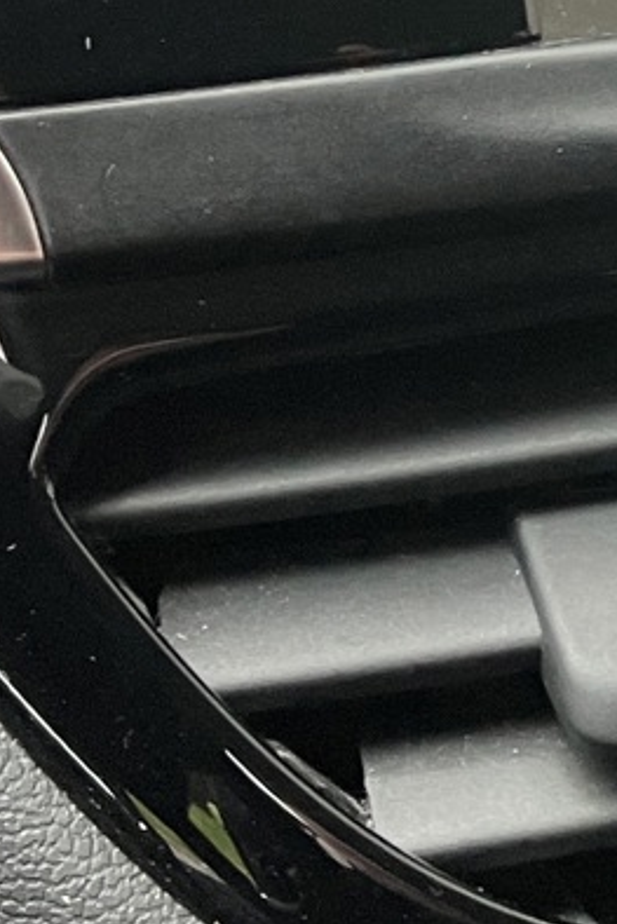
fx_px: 3647
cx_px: 1377
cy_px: 70
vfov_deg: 14.3
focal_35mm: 142
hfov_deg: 8.9
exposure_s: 1/60
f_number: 1.8
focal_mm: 3.99
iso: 80
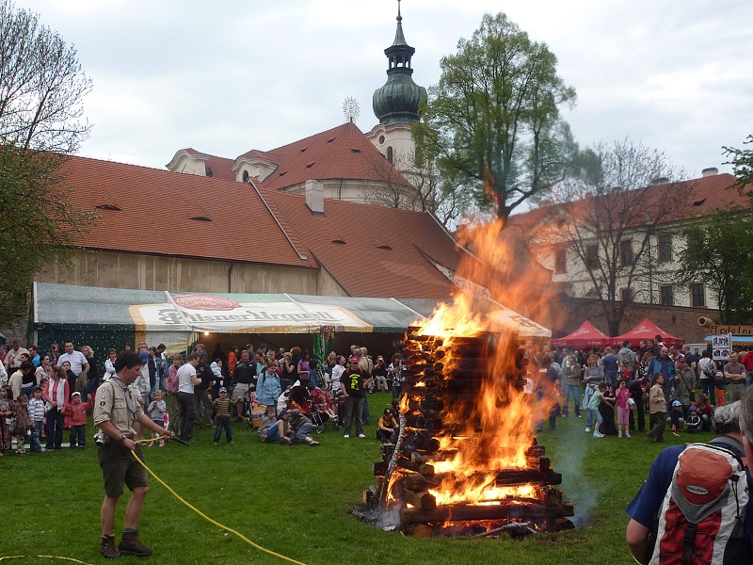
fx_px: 870
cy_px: 282
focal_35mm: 40
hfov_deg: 46.8
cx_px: 376
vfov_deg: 36.0
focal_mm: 6.5
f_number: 3.6
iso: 80
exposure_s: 1/50
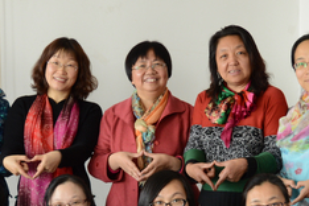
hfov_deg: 18.2
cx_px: 132
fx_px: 965
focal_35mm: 112
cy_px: 203
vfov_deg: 12.1
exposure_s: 1/40
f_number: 4
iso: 250
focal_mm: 27
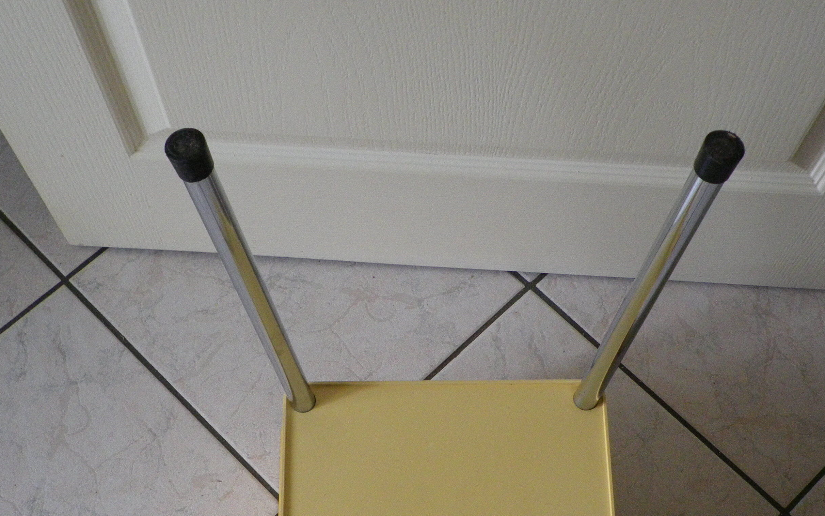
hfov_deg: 41.1
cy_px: 457
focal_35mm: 49
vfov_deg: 25.6
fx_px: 1102
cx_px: 413
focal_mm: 4.9
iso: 200
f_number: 2.6
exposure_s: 1/60
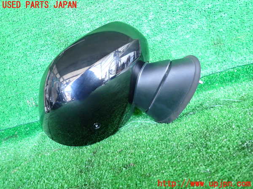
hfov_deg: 69.4
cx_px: 126
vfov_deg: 54.9
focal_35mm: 25
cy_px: 94
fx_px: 183
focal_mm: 4.5
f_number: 2
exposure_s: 1/30
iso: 640
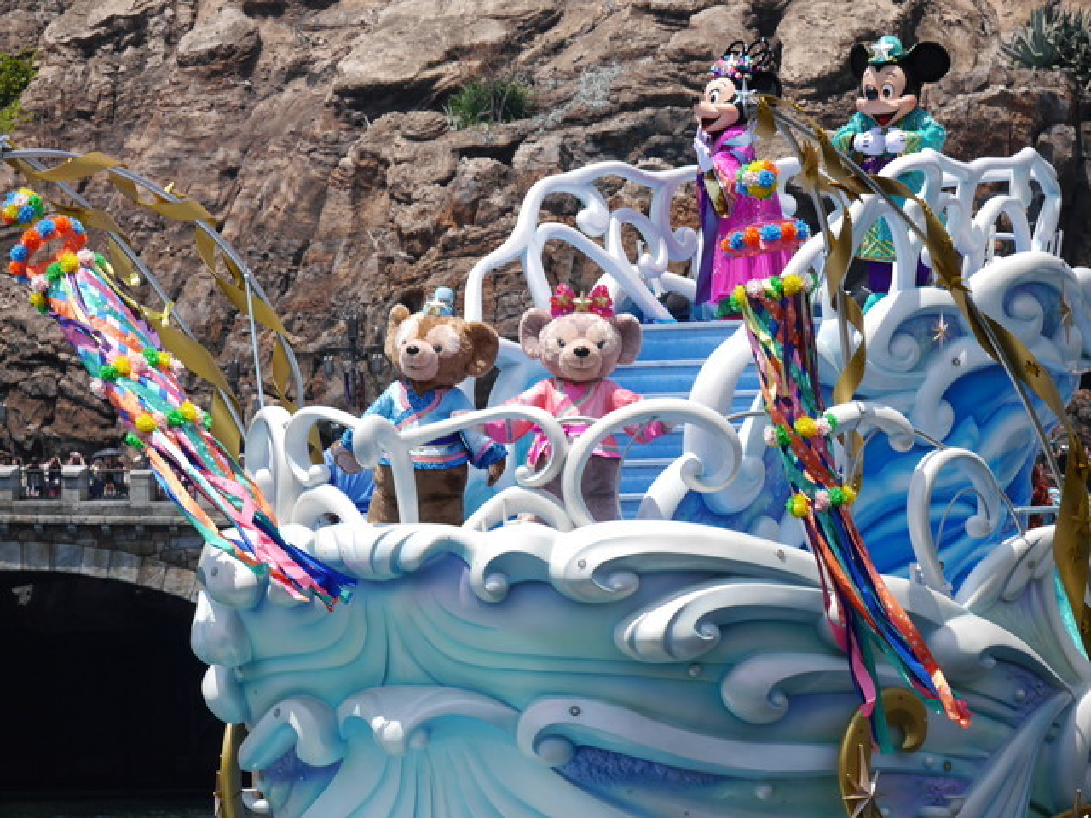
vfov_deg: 6.3
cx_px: 546
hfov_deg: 8.4
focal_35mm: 236
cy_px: 409
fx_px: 7438
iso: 160
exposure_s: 1/500
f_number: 6.3
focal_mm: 118
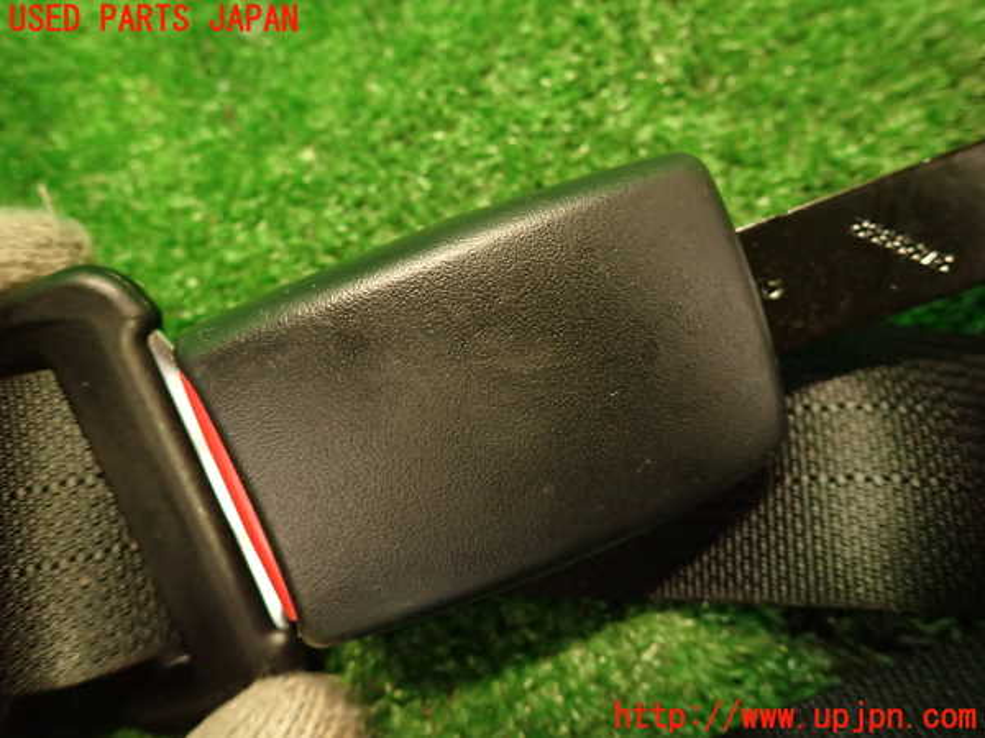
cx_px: 492
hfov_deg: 69.4
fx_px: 711
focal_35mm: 25
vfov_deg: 54.9
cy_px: 369
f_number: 2
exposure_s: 1/30
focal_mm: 4.5
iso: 400
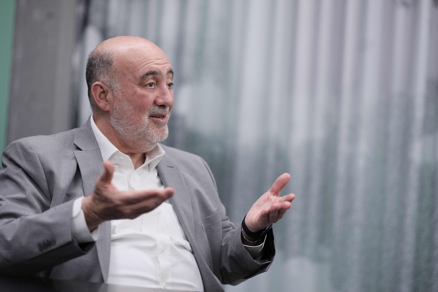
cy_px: 146
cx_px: 219
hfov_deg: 24.2
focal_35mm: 84
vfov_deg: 16.3
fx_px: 1022
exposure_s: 1/160
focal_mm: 56
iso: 1000
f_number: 1.2
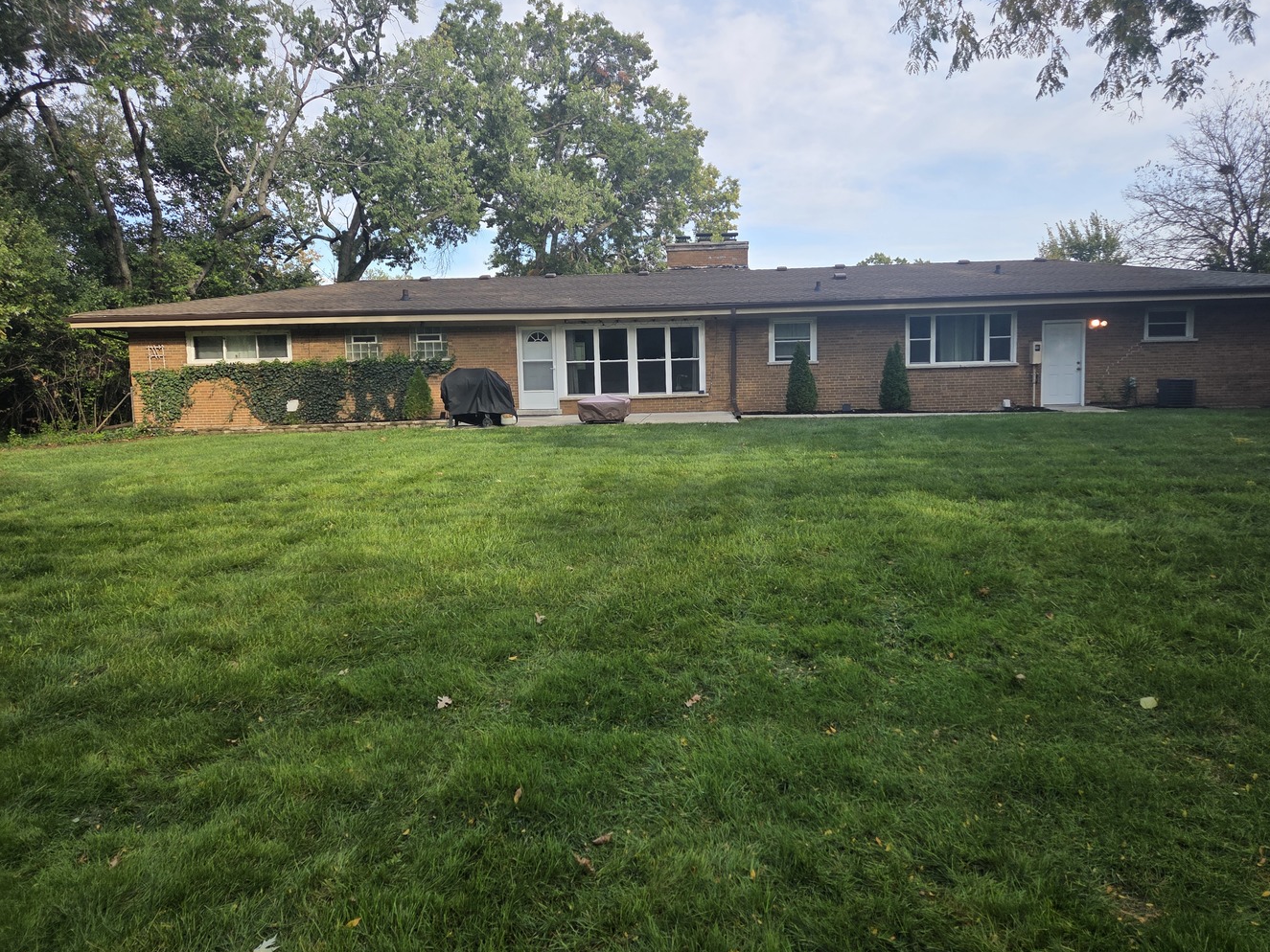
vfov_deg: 54.9
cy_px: 450
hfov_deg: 69.3
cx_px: 689
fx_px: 917
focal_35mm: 25
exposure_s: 1/2321
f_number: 1.8
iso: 80
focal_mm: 5.4
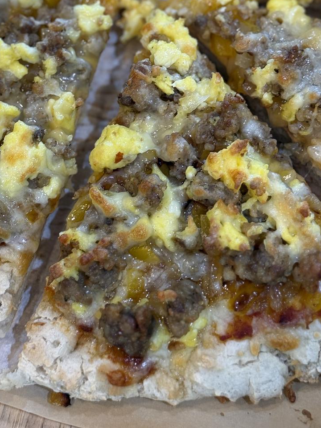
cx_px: 159
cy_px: 87
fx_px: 989
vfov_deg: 24.0
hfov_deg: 18.4
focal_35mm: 80
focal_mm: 6.76
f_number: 1.78
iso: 80
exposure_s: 1/60
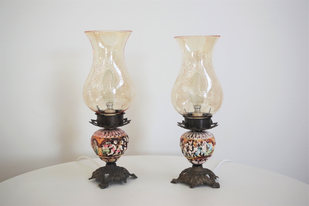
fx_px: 335
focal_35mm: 39
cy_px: 103
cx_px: 154
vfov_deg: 34.2
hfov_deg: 49.6
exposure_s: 1/125
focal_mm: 26.25
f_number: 4
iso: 400
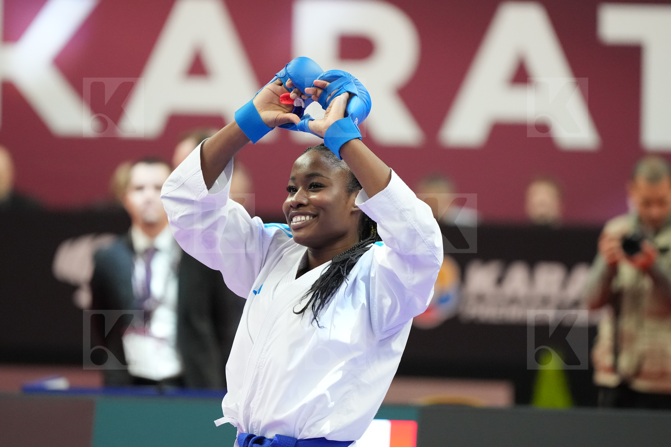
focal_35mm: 300
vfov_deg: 4.6
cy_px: 224
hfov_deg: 6.9
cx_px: 336
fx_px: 5591
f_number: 2.8
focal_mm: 200
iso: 4000
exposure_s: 1/1000
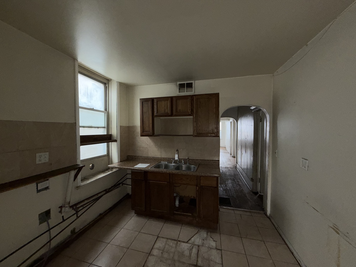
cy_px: 134
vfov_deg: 85.7
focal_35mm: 14
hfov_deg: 102.1
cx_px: 178
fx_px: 144
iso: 80
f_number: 2.2
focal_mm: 2.22
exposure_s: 1/60
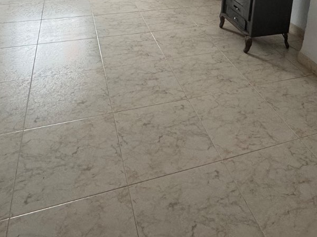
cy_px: -56
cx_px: 181
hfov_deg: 52.5
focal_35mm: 35
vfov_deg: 32.6
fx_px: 321
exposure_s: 1/99
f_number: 2.2
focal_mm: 2.22
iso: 160
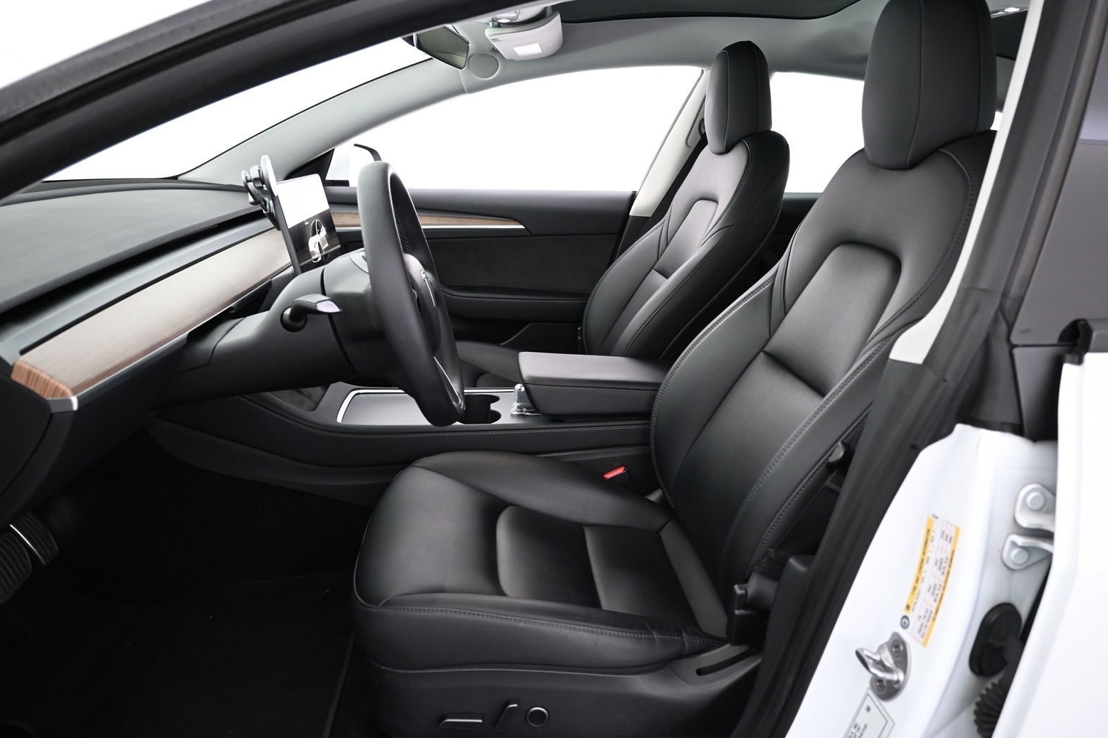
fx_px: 816
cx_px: 568
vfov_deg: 48.7
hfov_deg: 68.3
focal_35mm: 27
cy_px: 358
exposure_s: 1/25
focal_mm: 17
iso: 1250
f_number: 3.5
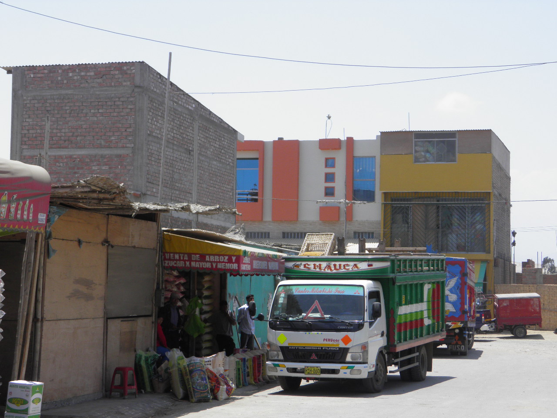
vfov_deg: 20.2
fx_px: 1175
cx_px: 278
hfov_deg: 26.7
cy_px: 209
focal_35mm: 73
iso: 50
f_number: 5.5
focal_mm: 13.2
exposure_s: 1/250
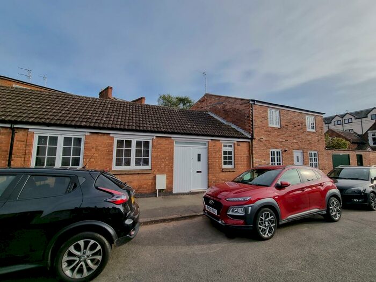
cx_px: 188
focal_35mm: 13
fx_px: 141
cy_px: 141
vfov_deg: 89.9
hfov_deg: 106.2
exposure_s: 1/1980
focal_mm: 2.2
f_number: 2.2
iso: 50
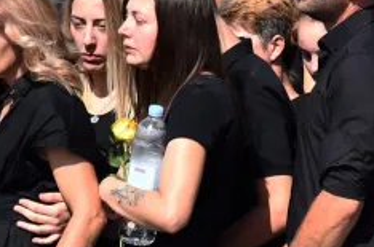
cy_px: 256
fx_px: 6158
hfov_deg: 3.5
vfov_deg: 2.3
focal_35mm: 594
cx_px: 90
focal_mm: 122
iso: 2500
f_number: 13
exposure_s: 1/2500
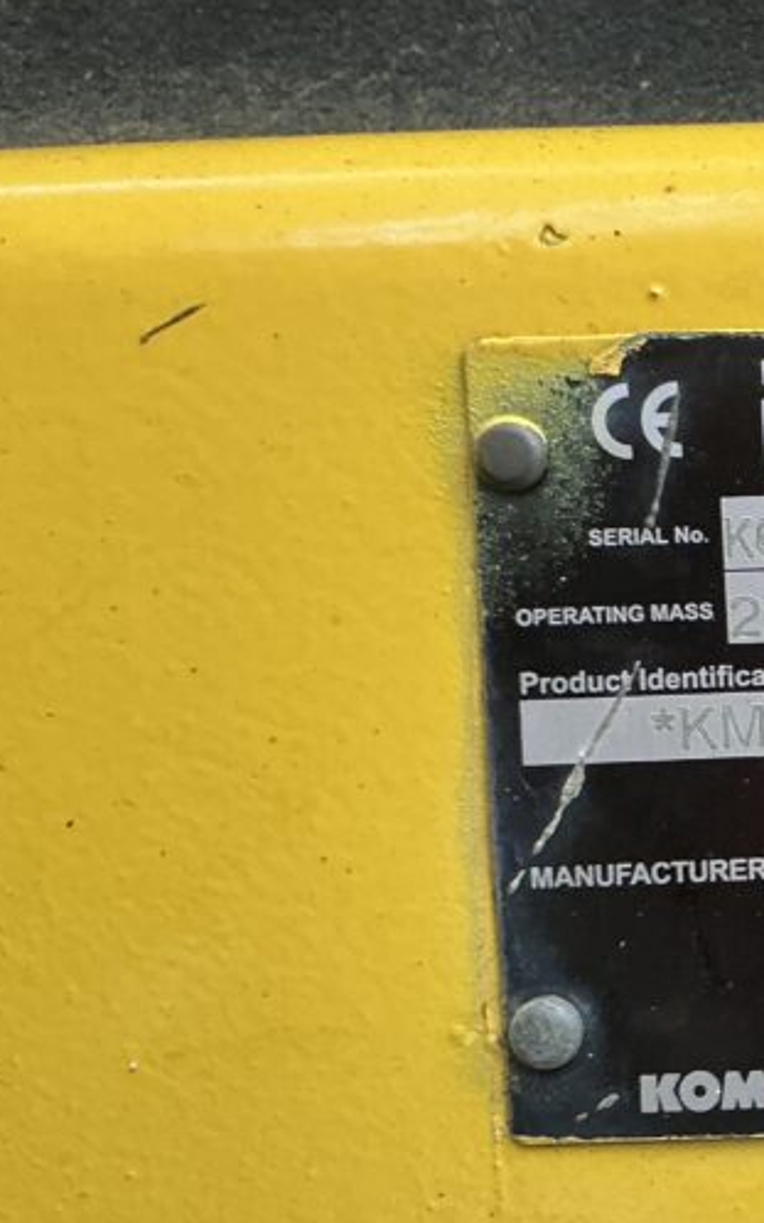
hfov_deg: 18.3
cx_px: 1221
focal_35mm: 61
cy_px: 641
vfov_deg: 33.5
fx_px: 2033
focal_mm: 3
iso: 64
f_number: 1.8
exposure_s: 1/66
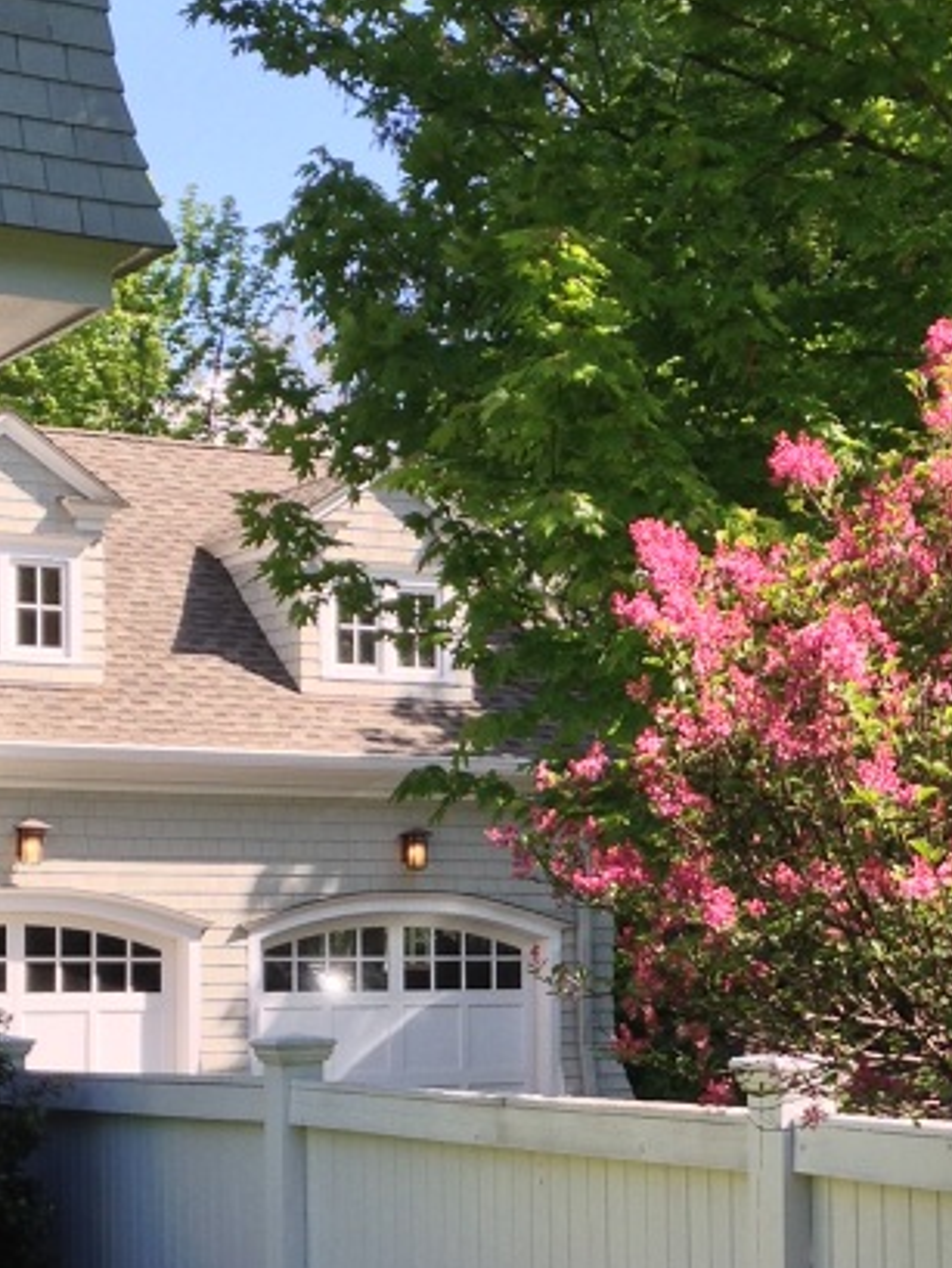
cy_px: 902
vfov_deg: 22.6
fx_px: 3152
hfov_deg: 17.2
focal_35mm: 86
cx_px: 592
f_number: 2.4
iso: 50
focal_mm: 4.12
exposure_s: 1/493
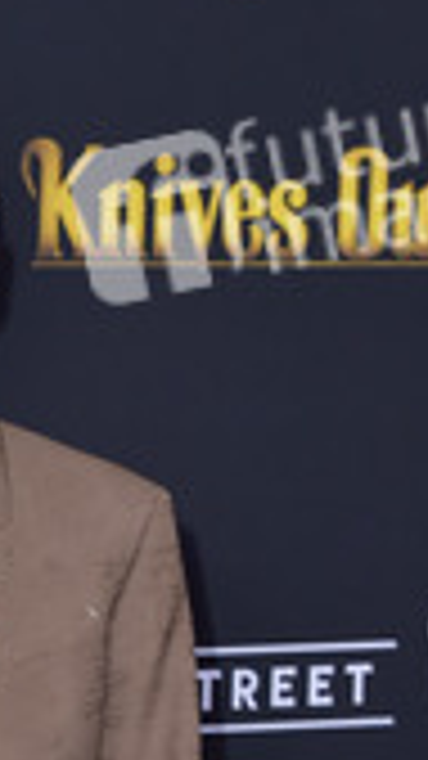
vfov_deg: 10.9
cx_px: -106
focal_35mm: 194
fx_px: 3916
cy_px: 872
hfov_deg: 6.2
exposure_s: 1/250
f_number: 7.1
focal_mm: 78
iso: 640
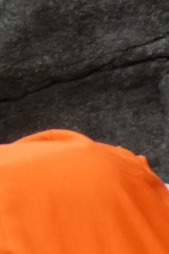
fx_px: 1959
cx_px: 466
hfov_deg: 4.8
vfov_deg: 6.6
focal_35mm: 278
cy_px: 834
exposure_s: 1/60
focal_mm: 25
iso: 500
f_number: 4.5
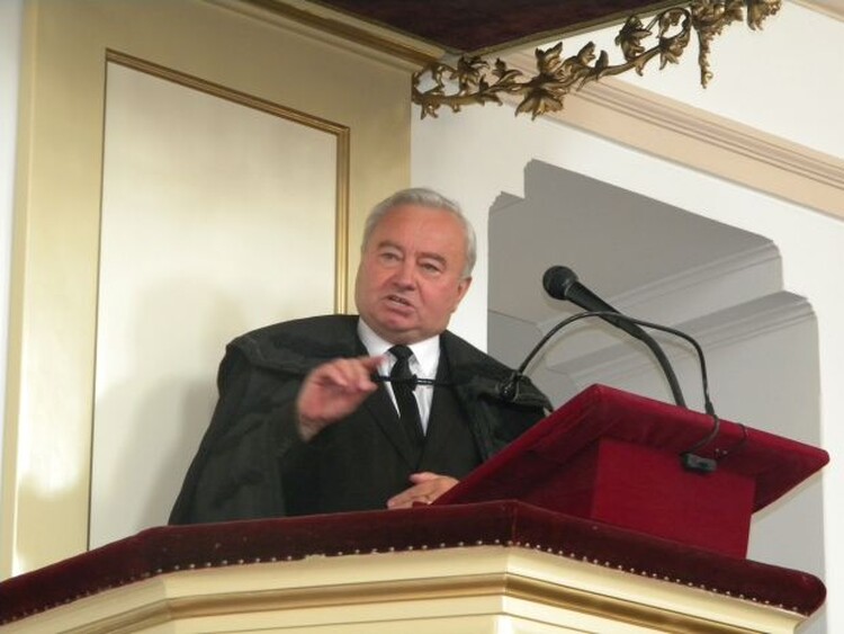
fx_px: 3610
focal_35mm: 148
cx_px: 422
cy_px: 317
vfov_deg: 10.0
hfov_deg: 13.3
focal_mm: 26.8
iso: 400
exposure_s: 1/30
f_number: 5
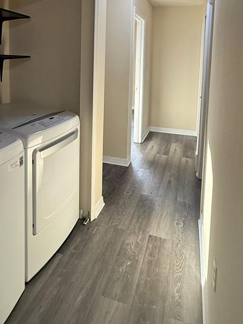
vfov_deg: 61.8
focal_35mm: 27
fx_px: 253
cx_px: 104
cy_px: 83
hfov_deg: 51.2
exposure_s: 1/120
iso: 250
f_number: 2.2
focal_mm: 2.22
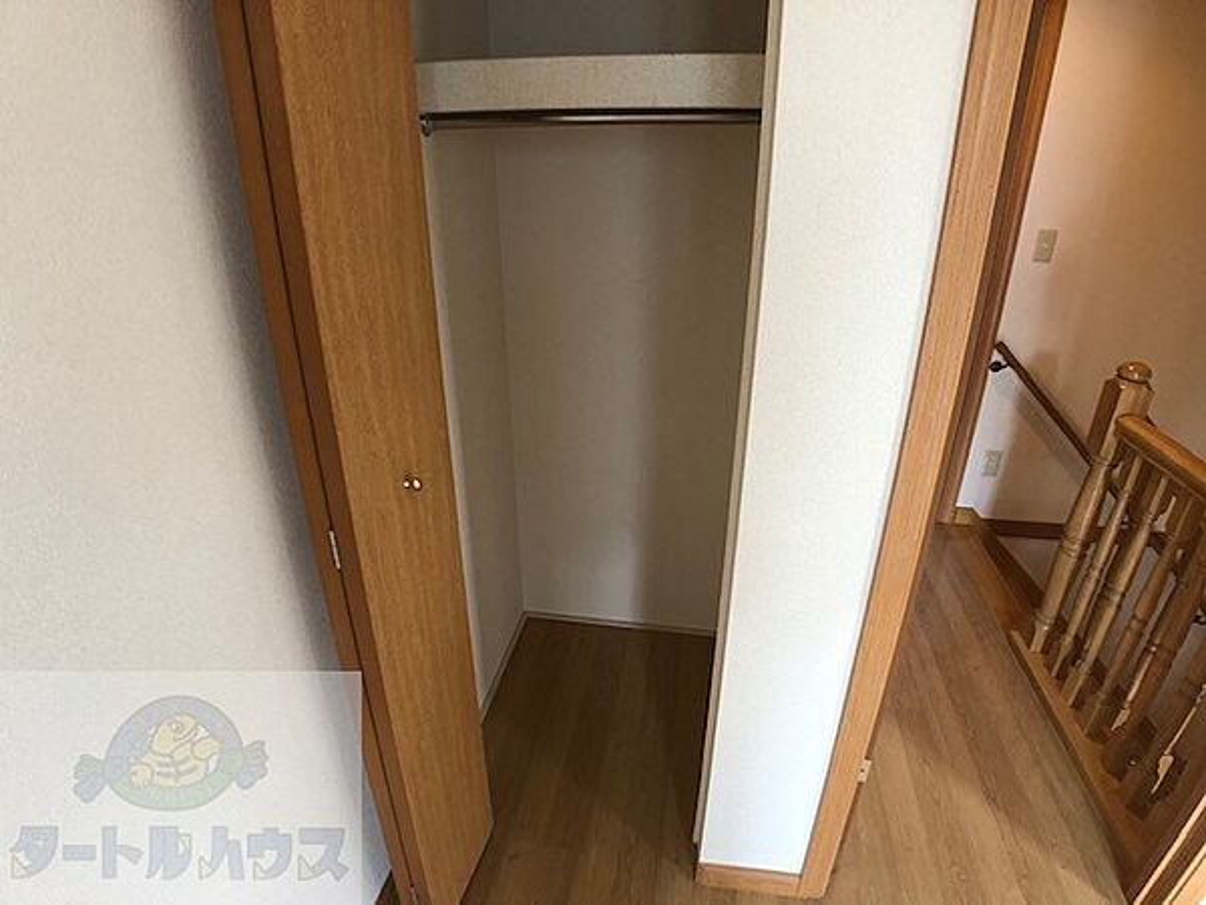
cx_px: 603
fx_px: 976
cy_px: 452
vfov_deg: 49.7
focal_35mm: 28
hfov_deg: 63.4
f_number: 1.8
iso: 40
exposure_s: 1/20
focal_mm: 4
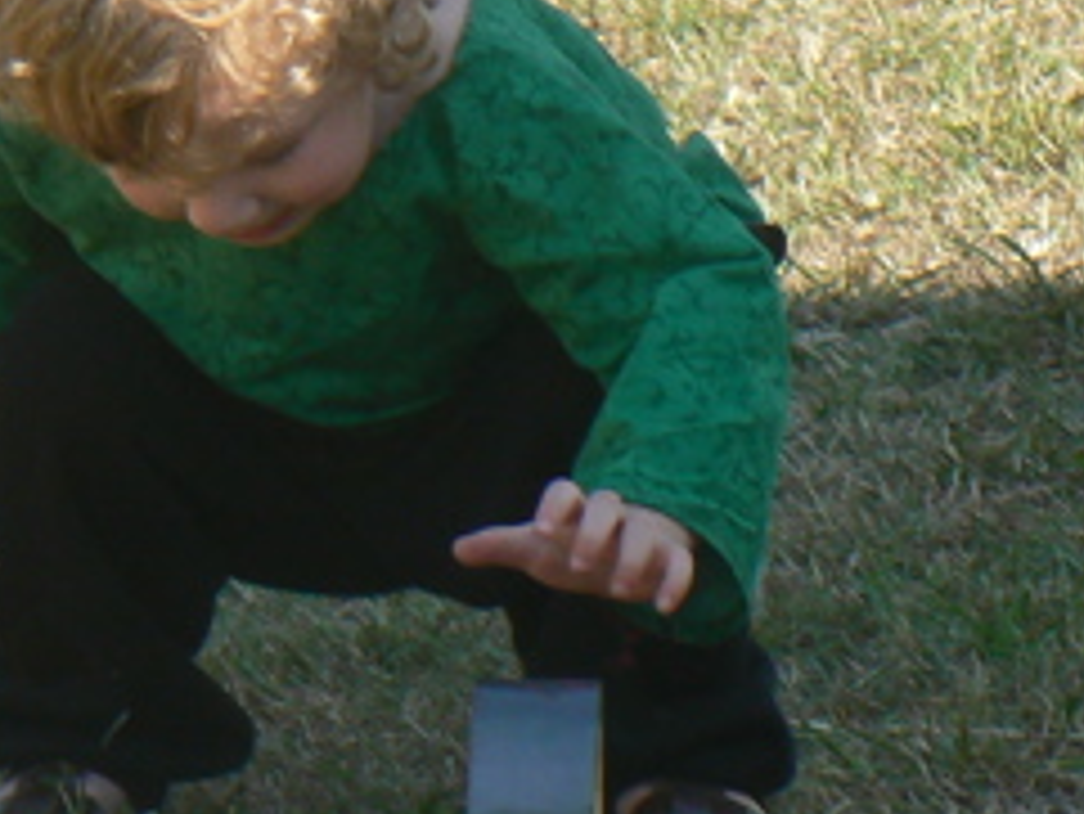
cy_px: 342
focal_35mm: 534
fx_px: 16731
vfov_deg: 2.8
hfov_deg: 3.7
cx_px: 400
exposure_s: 1/250
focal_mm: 26.8
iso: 80
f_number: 5.6
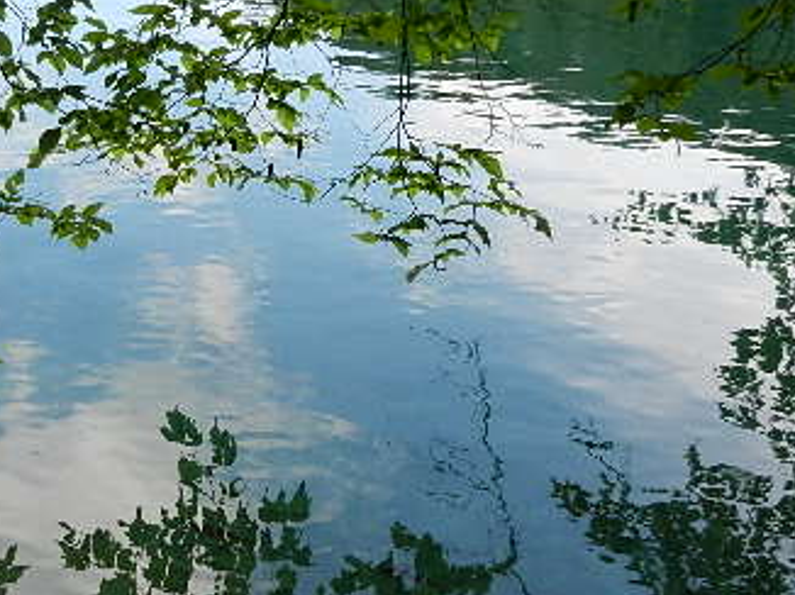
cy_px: 305
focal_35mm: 57
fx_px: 1308
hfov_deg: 33.6
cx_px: 293
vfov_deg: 25.6
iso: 160
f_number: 3.6
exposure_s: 1/250
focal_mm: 5.1
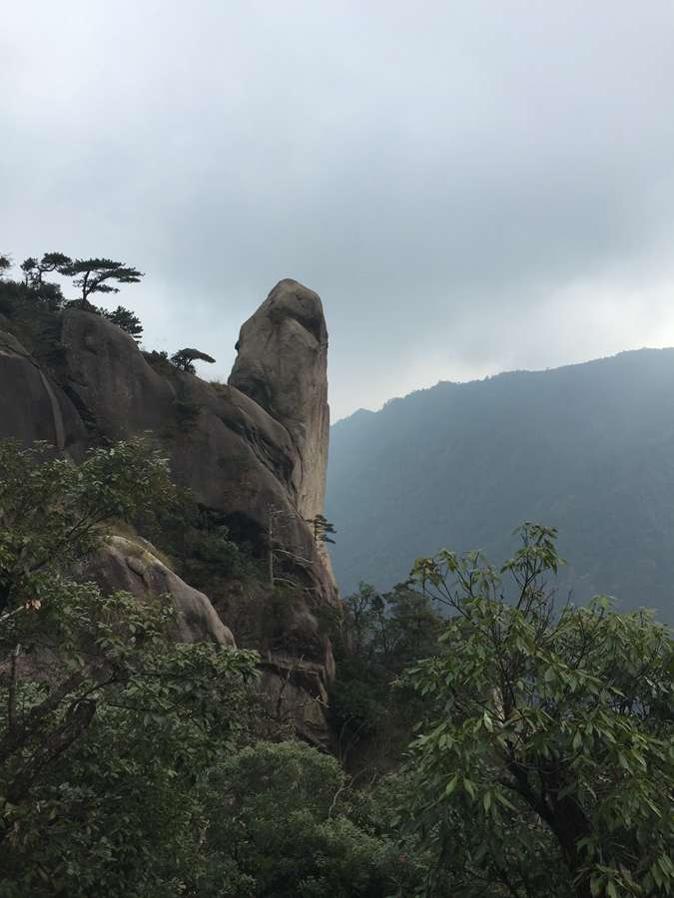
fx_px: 753
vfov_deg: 61.7
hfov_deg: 48.2
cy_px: 449
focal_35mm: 29
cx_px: 337
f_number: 2.2
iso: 32
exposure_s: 1/824
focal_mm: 4.15
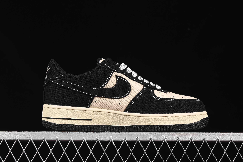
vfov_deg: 18.2
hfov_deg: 27.0
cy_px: 81
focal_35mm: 75
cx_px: 122
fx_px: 506
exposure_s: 1/60
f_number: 6.3
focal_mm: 50
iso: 160
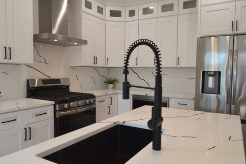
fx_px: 184
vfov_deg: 47.9
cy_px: 82
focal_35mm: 27
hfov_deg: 67.4
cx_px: 123
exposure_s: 1/125
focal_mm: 18
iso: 400
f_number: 5.6
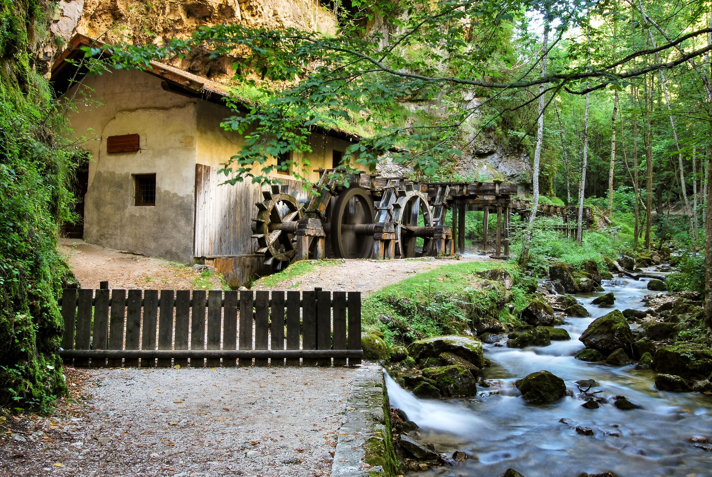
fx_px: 653
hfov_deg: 57.2
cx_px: 356
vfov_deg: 40.1
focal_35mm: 33
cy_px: 238
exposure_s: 4
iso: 100
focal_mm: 22
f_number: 22
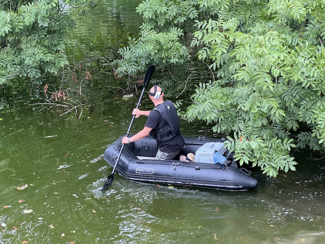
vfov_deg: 19.1
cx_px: 162
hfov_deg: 25.3
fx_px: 723
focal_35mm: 77
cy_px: 122
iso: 100
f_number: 2.8
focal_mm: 9
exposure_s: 1/99
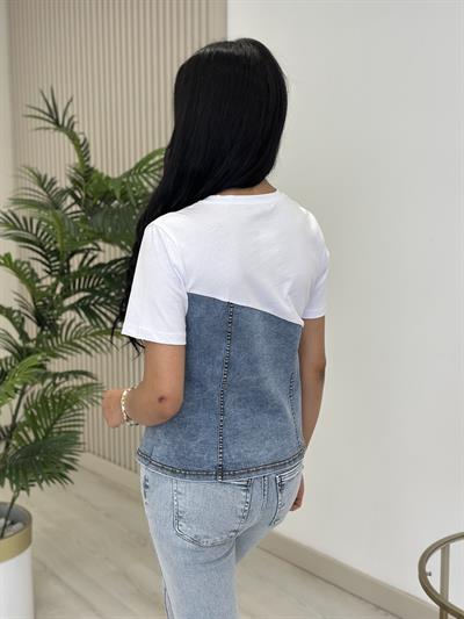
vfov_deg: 39.6
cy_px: 310
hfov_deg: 30.3
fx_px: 858
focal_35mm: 48
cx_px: 232
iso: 80
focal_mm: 6.86
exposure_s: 1/446
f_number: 1.78
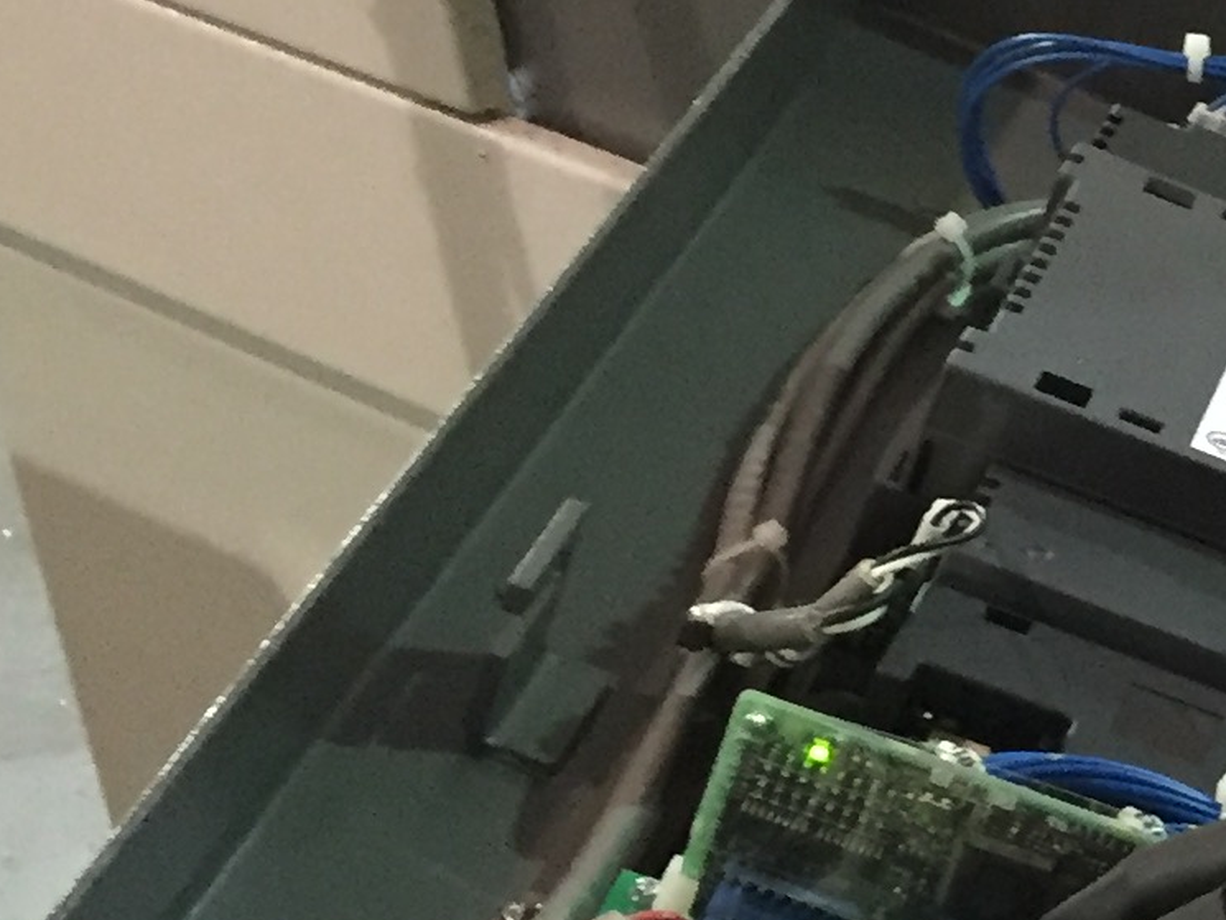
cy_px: 695
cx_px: 2516
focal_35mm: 127
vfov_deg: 11.6
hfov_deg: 13.2
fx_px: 4499
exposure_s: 1/24
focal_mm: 4.15
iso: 250
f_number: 2.2
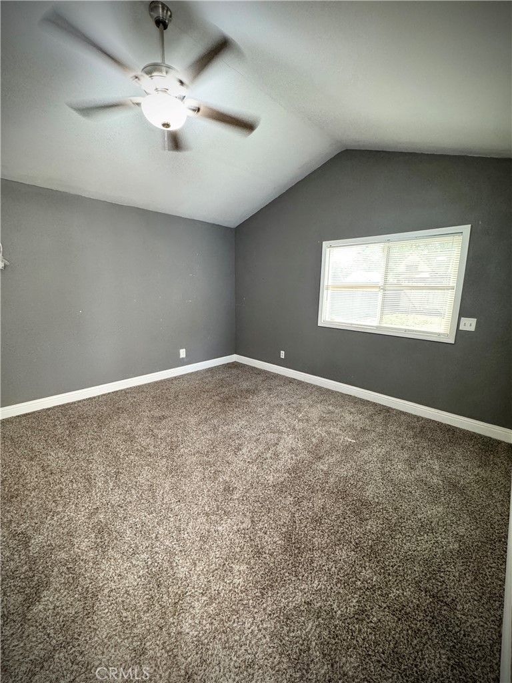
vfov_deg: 102.1
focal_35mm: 14
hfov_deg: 85.7
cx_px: 256
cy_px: 342
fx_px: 276
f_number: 2.2
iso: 500
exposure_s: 1/60
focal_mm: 2.22
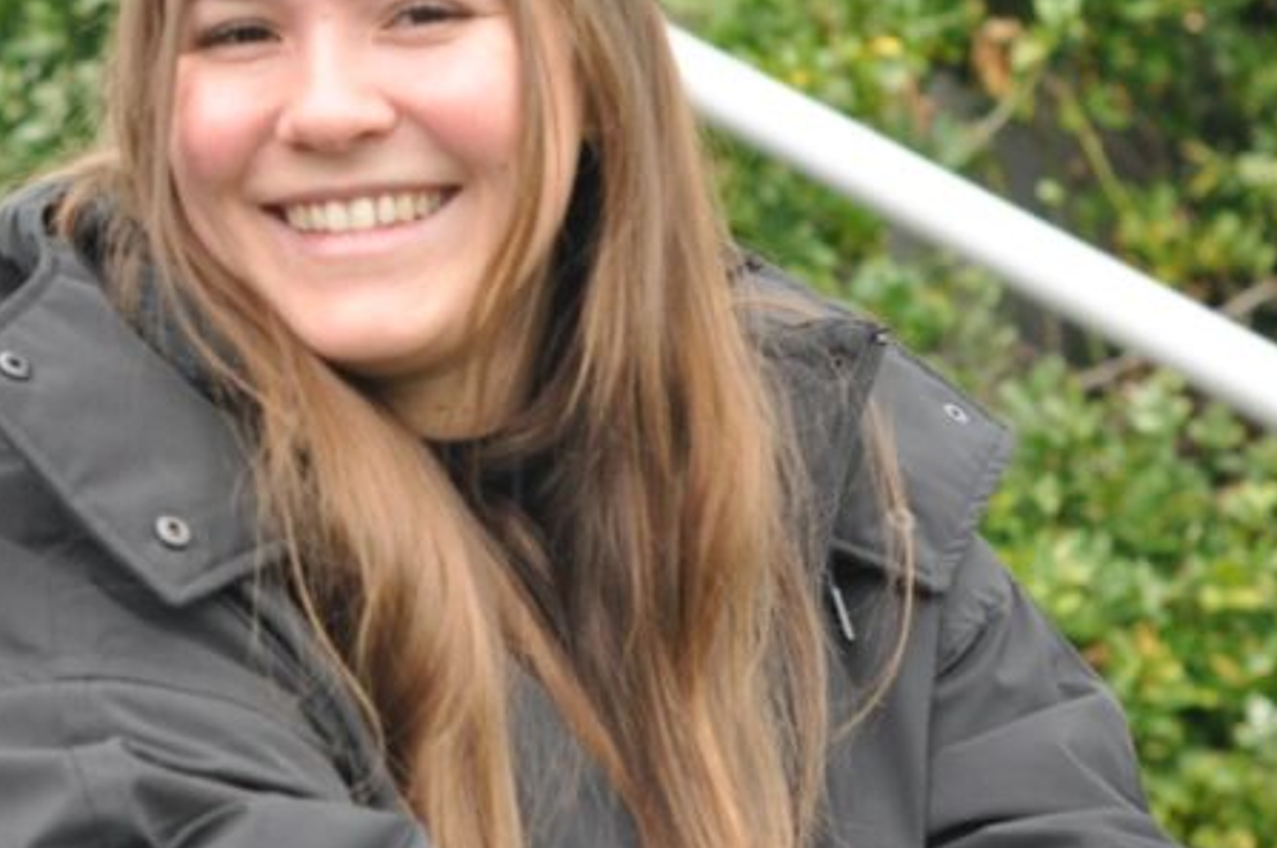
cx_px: -63
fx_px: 6094
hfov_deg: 11.8
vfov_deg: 7.9
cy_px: 140
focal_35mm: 172
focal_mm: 50
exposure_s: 1/800
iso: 1000
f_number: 5
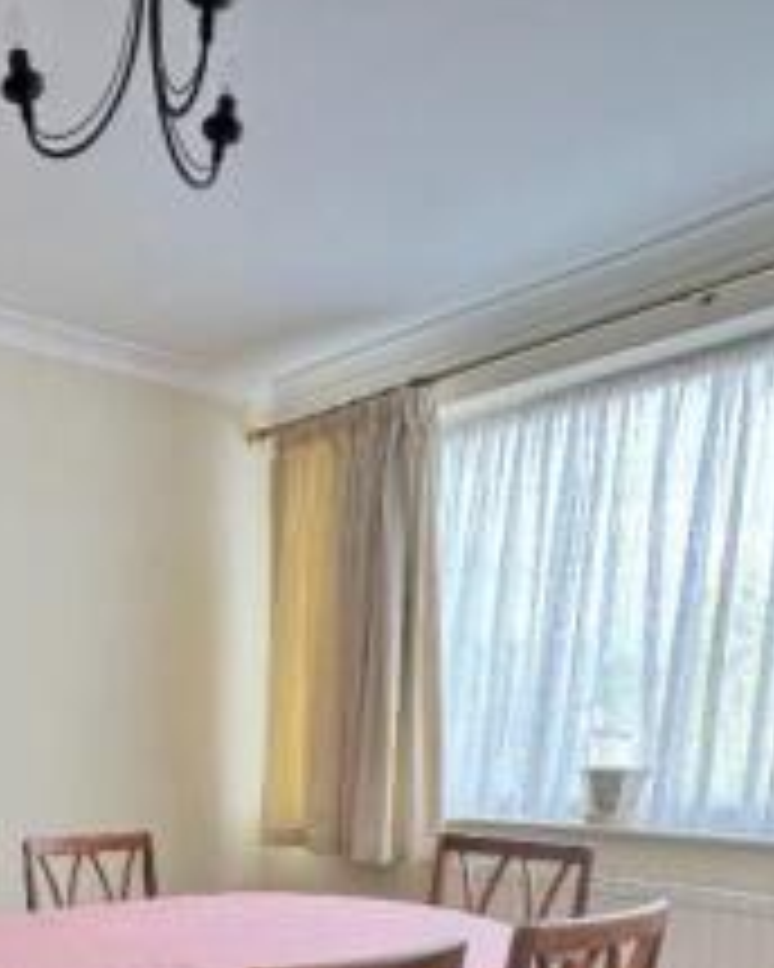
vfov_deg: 43.1
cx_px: 115
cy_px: 939
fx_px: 1059
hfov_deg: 38.1
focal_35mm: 37
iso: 100
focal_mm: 2.22
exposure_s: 1/99
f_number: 2.2
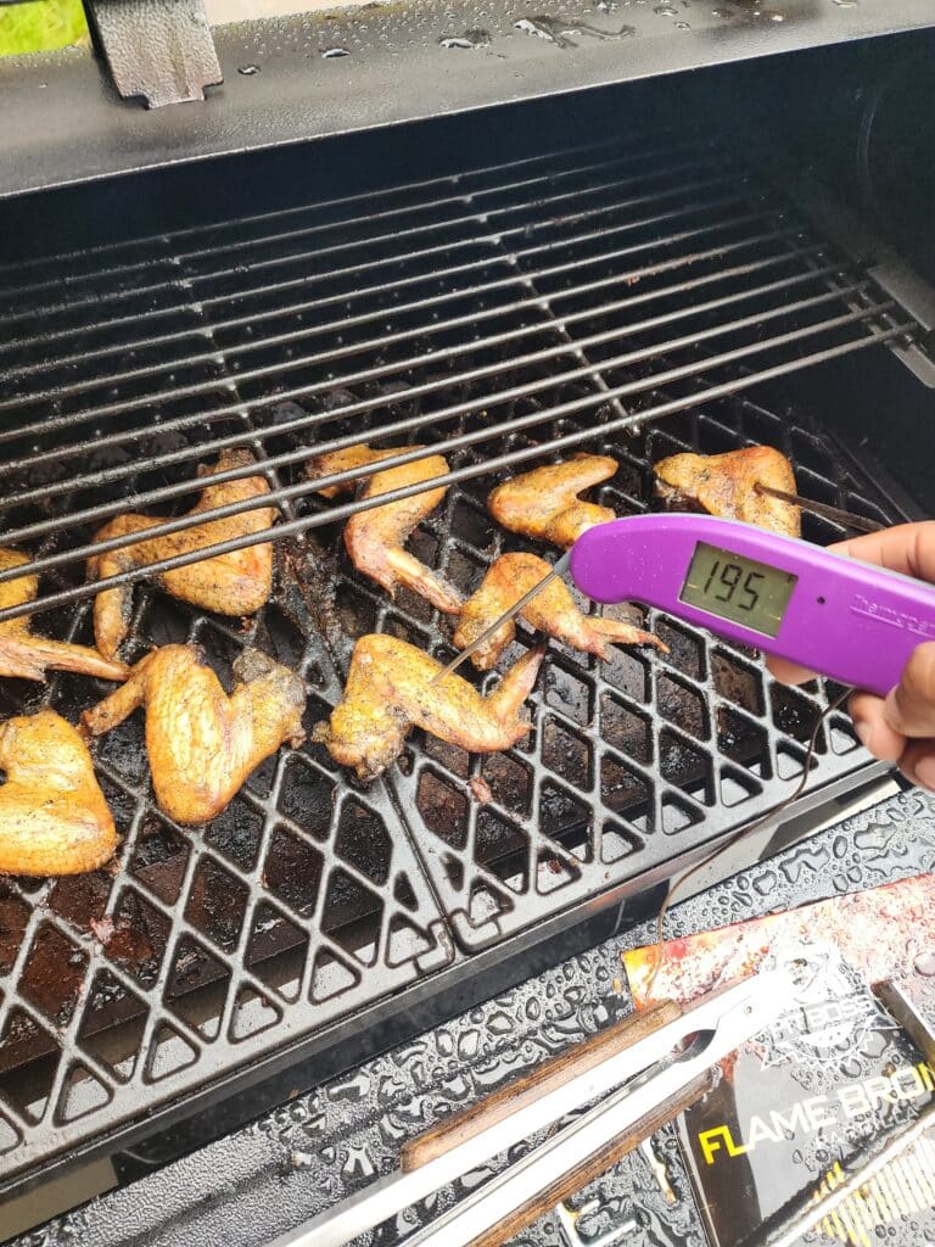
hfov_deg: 58.9
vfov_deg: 73.9
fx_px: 828
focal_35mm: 23
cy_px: 624
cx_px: 468
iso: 200
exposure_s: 1/120
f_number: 1.8
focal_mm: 6.4
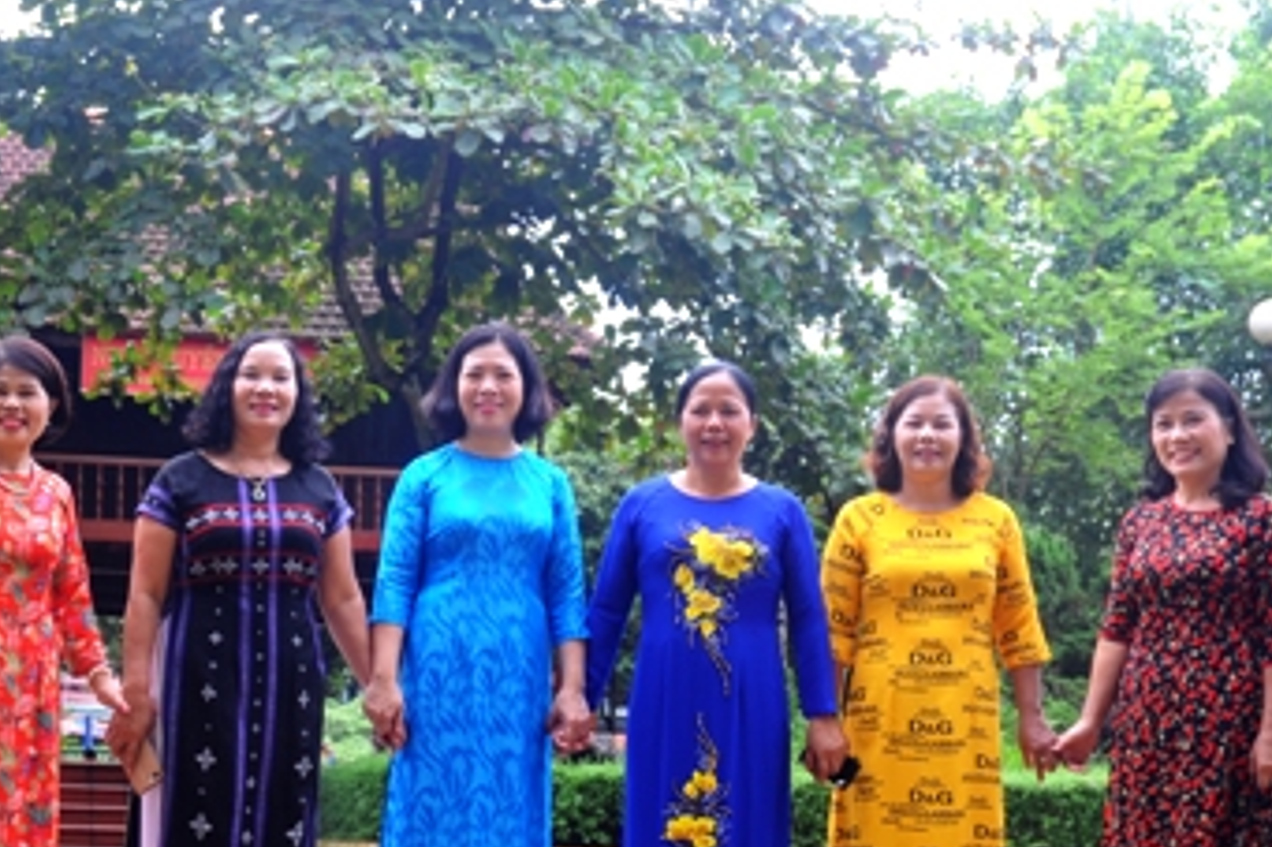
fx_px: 3108
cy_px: 496
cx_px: 457
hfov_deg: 23.1
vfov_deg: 15.5
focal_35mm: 88
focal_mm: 50
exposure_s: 1/80
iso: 200
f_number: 6.3
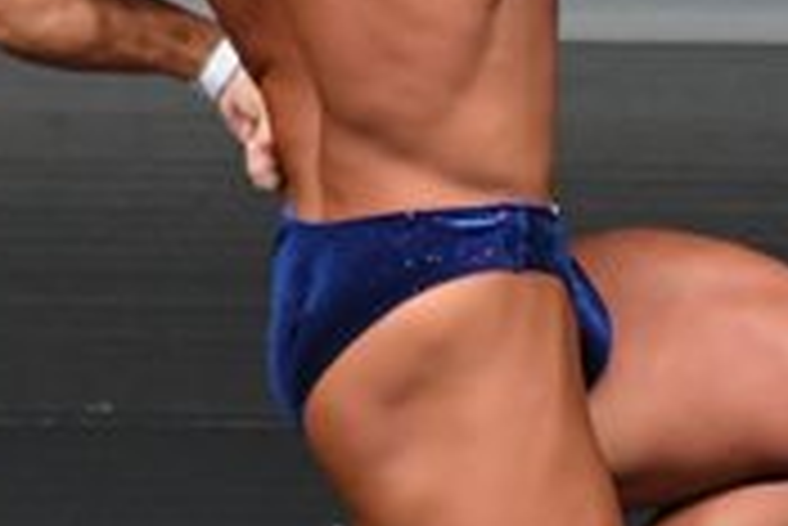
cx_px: 673
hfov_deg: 1.0
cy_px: 121
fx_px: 43660
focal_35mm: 1993
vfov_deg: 0.7
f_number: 5.6
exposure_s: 1/400
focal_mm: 300
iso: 4000
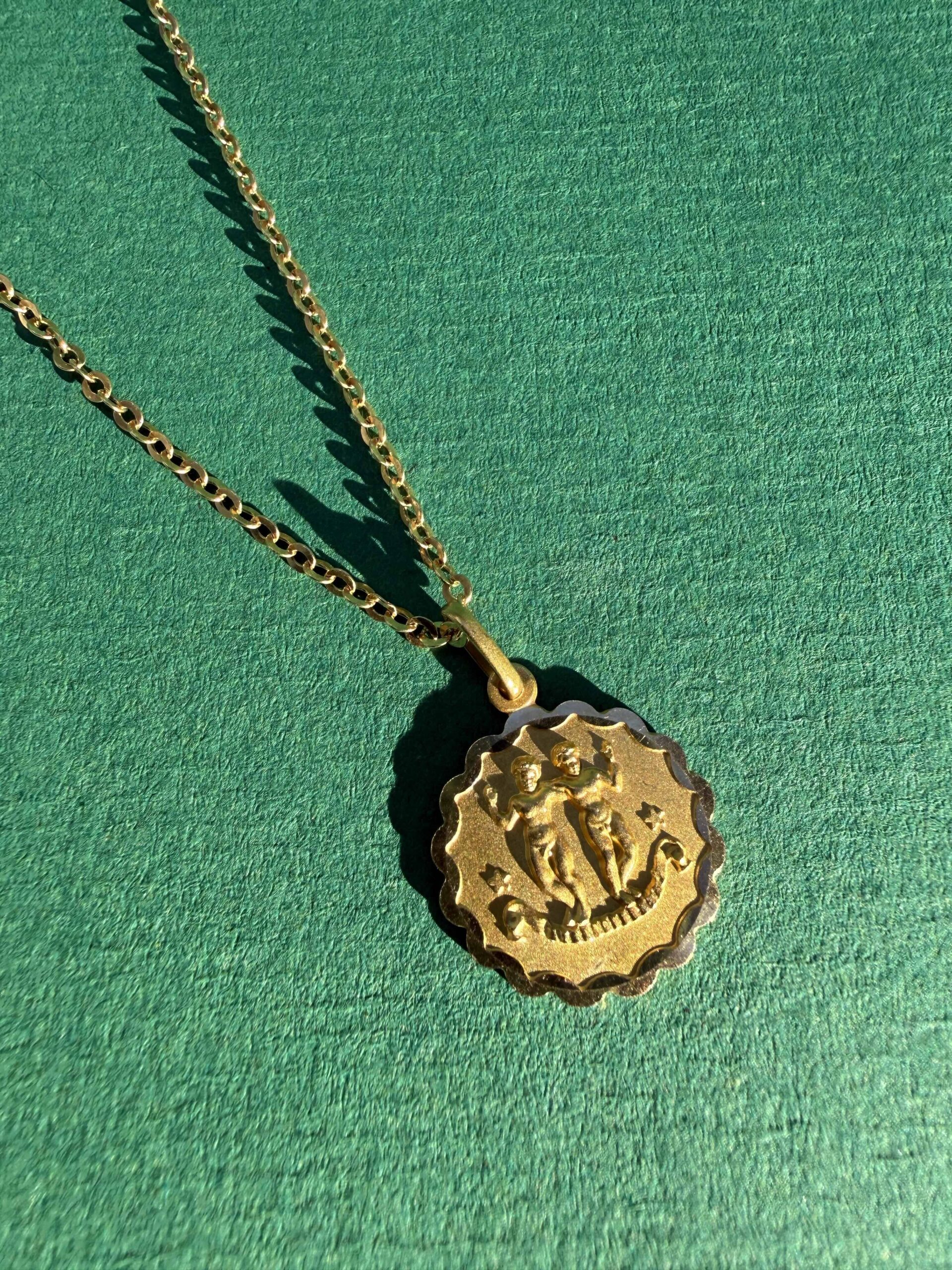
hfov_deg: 56.8
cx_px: 476
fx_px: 880
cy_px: 635
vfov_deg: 71.6
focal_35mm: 24
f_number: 2.2
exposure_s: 1/274
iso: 40
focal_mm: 2.22
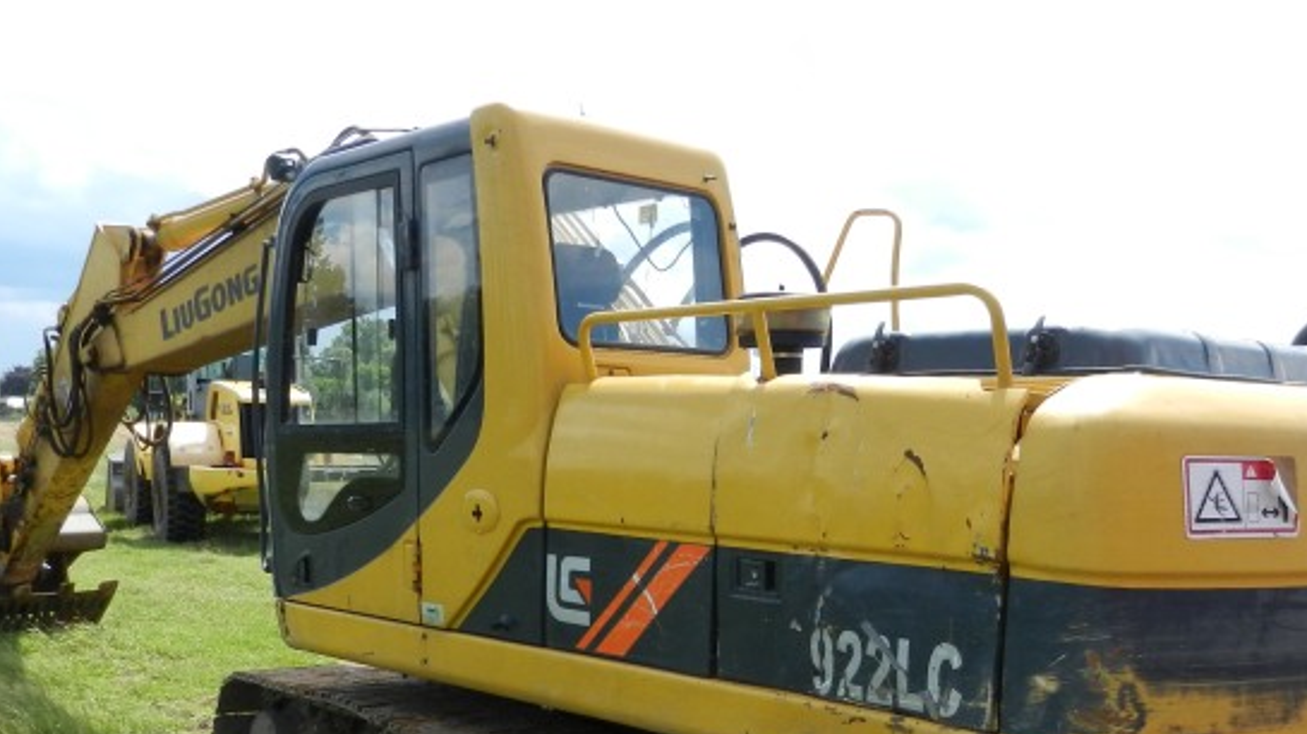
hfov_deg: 50.5
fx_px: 1386
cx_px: 700
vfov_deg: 28.7
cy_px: 638
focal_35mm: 40
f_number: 3.5
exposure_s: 1/800
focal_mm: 4.5
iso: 160
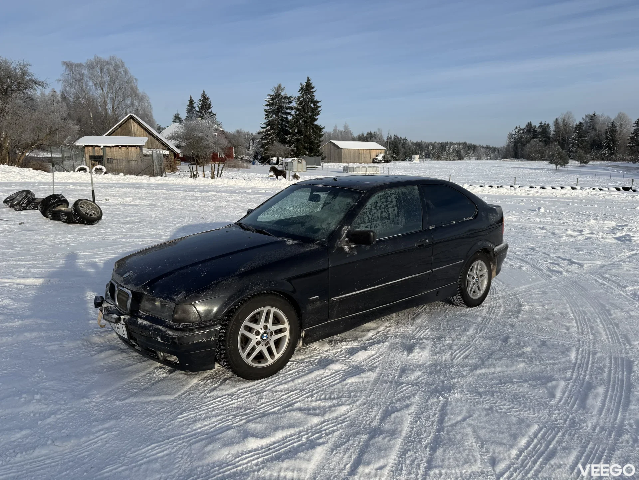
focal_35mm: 24
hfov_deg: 71.6
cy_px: 240
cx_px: 320
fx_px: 443
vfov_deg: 56.8
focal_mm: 6.76
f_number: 1.78
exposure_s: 1/5714
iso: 80
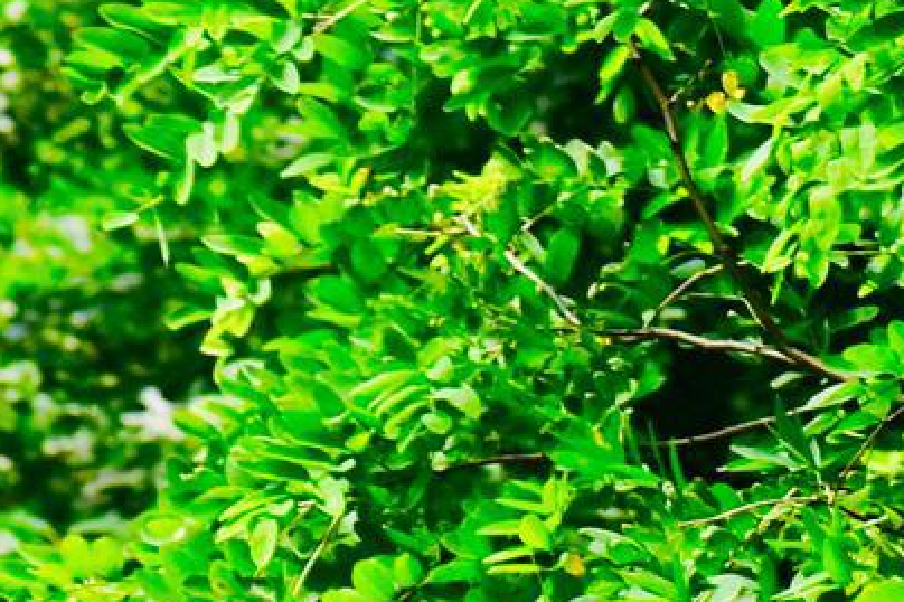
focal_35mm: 532
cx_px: -1166
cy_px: -813
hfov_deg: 3.8
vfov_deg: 2.6
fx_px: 13353
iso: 400
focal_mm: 70
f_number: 5.6
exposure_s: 1/500
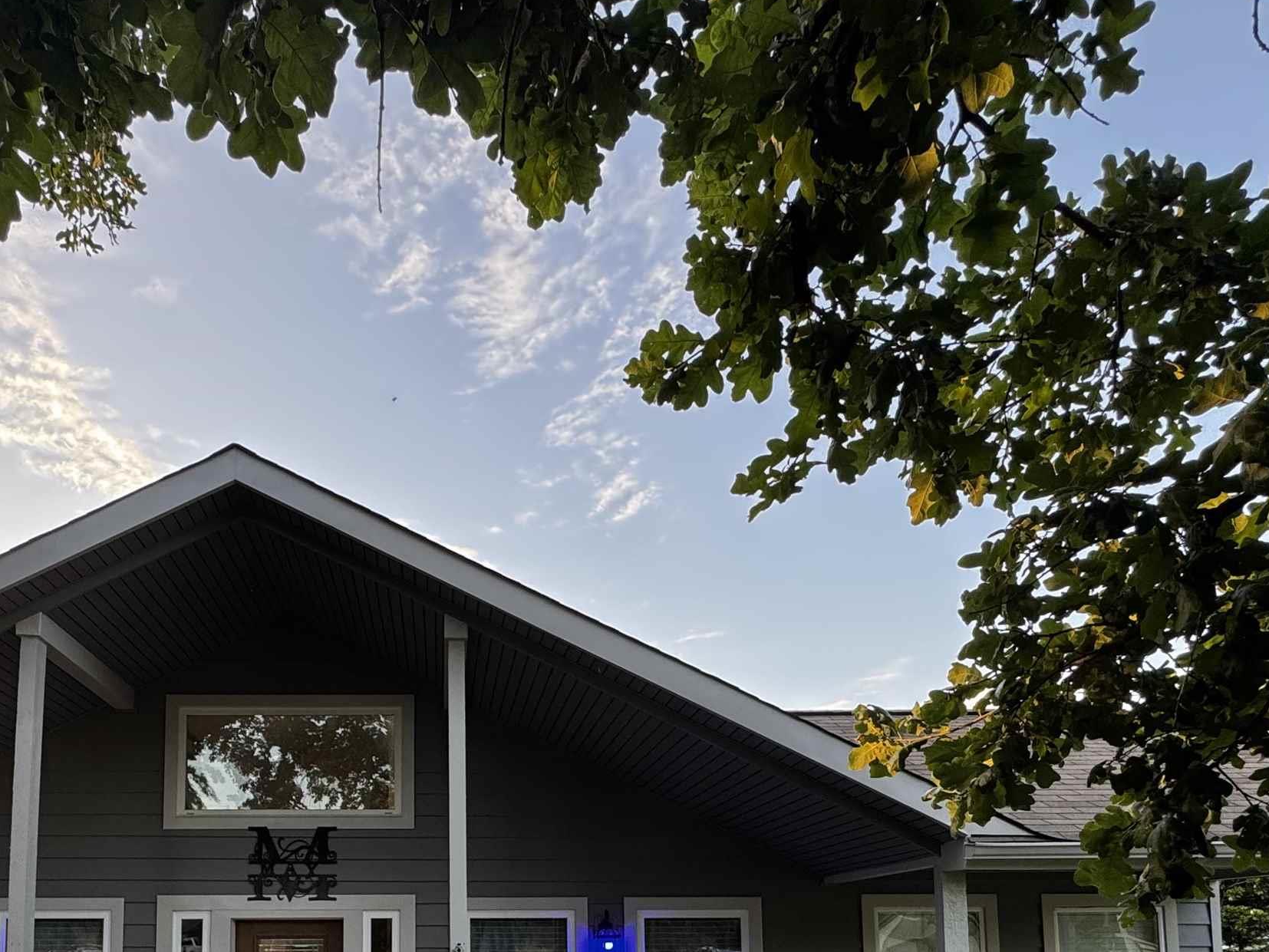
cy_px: 874
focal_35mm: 26
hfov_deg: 66.0
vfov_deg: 47.2
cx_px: 453
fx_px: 953
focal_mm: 2.22
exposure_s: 1/99
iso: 100
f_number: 2.2
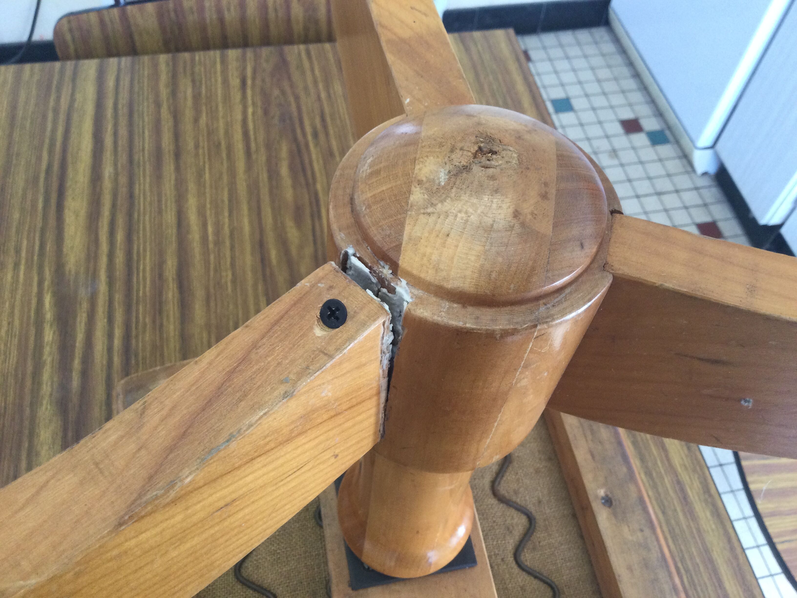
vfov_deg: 45.4
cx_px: 398
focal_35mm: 31
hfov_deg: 58.4
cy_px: 299
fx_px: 714
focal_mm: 3.3
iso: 80
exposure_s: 1/33
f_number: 2.4
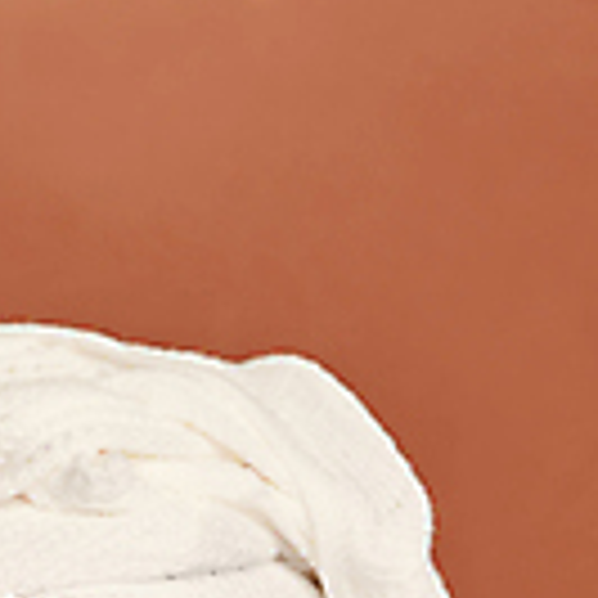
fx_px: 5258
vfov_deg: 6.4
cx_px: 52
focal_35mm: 269
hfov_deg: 6.5
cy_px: 872
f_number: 5.6
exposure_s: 1/160
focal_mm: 105
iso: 100
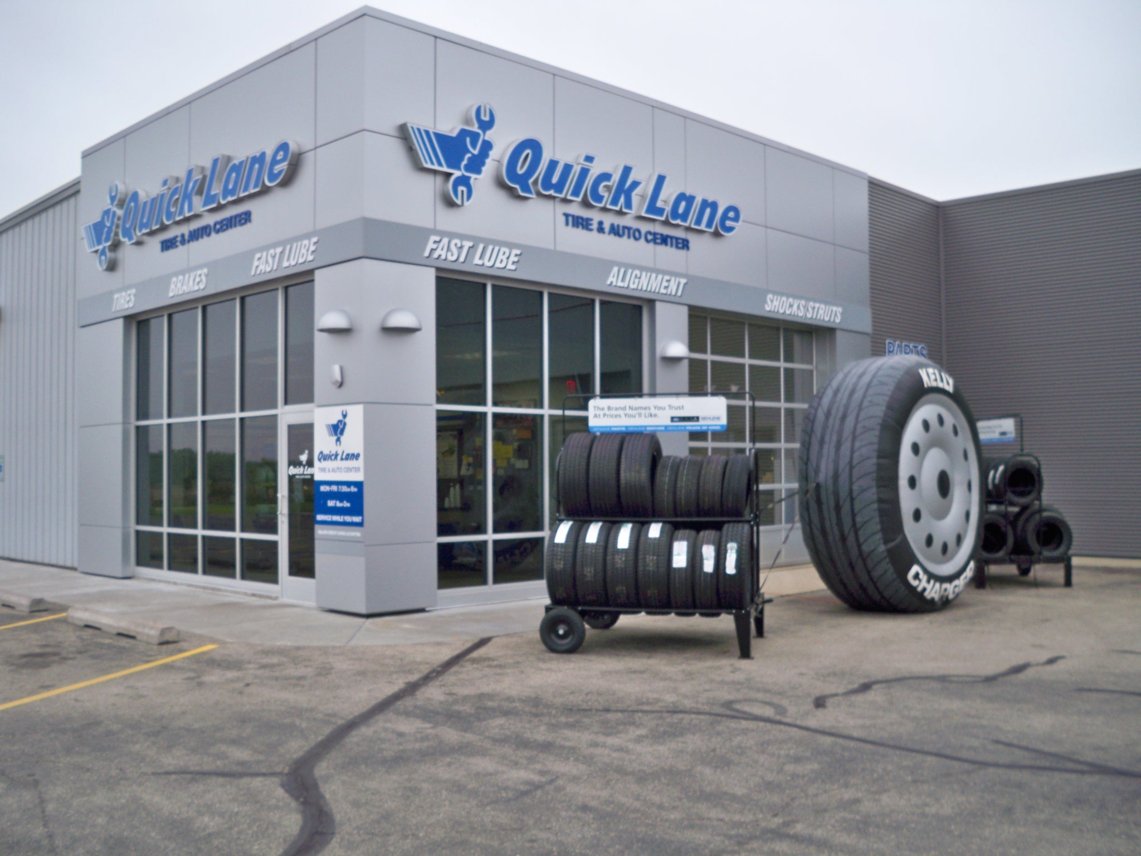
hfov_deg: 52.6
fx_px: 1154
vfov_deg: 40.7
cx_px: 570
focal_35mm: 35
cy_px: 428
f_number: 3.1
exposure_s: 1/100
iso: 80
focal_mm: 6.3
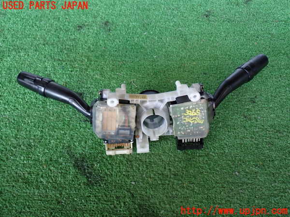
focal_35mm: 36
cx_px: 145
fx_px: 302
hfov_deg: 51.4
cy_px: 108
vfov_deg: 39.7
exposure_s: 1/50
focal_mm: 6.37
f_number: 2.5
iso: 200
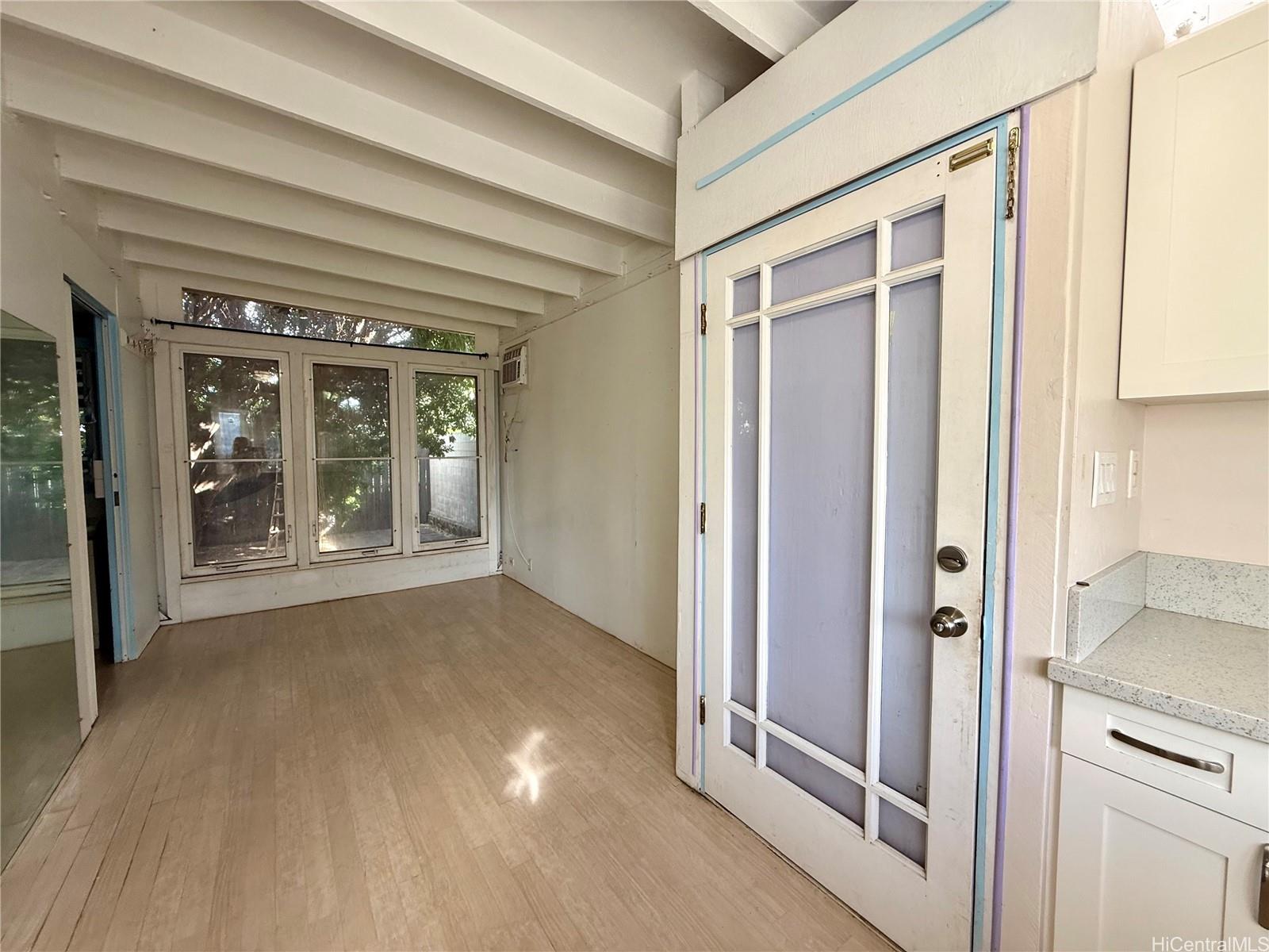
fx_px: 513
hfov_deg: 102.1
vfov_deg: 85.7
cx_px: 634
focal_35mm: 14
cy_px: 476
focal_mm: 2.22
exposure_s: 1/120
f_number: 2.2
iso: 100
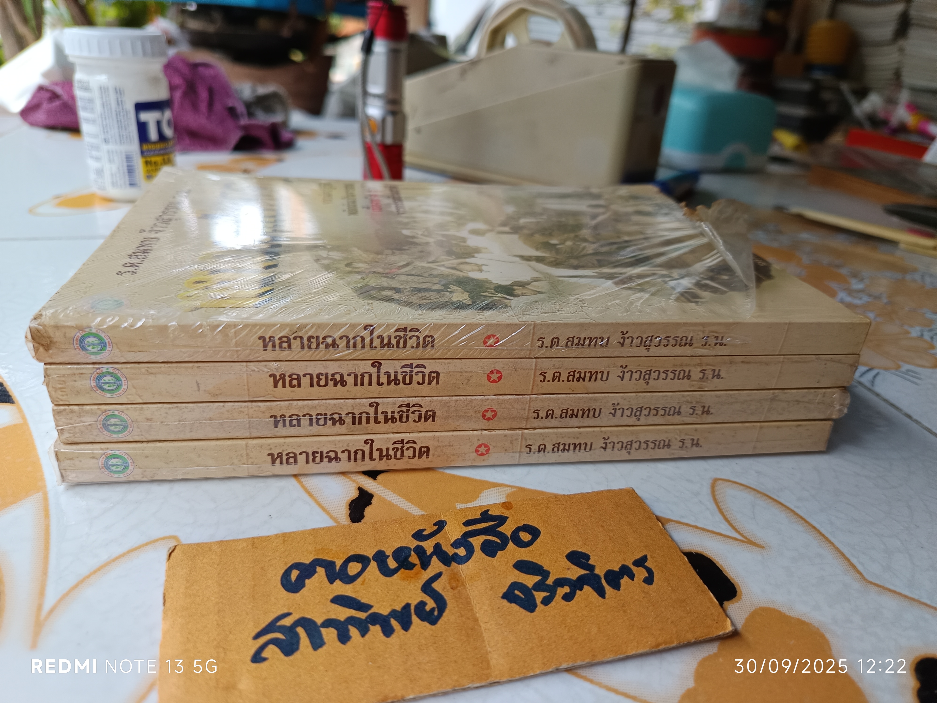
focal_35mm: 24
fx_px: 650
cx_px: 468
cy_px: 352
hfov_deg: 71.6
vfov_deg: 56.8
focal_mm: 5.31
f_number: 1.7
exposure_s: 1/100
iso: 136
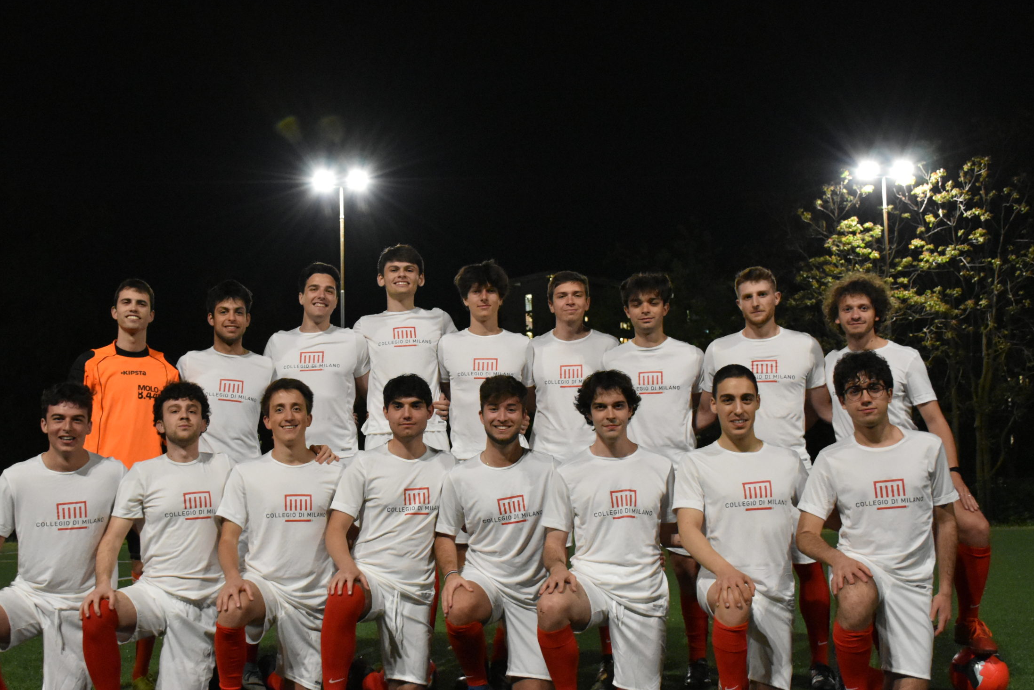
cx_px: 452
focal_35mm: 42
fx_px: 1206
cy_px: 370
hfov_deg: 46.3
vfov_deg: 31.9
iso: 4500
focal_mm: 24
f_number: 5
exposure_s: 1/60
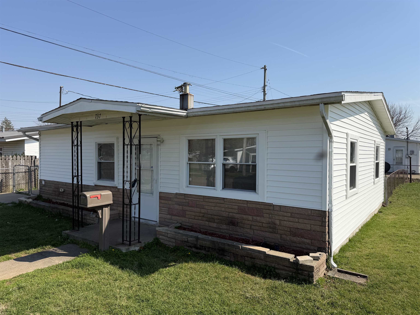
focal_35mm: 24
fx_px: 291
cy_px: 158
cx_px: 210
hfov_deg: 71.6
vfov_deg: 56.8
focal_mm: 6.76
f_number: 1.78
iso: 80
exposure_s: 1/5319
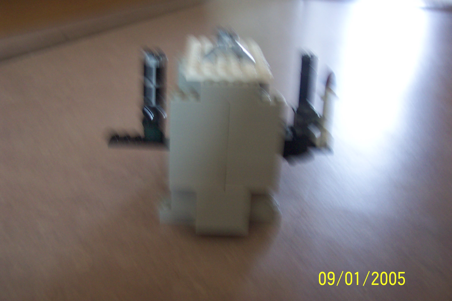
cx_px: 226
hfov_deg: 50.7
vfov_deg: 35.1
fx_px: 477
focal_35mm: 38
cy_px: 150
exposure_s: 1/20
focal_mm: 8
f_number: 2.8
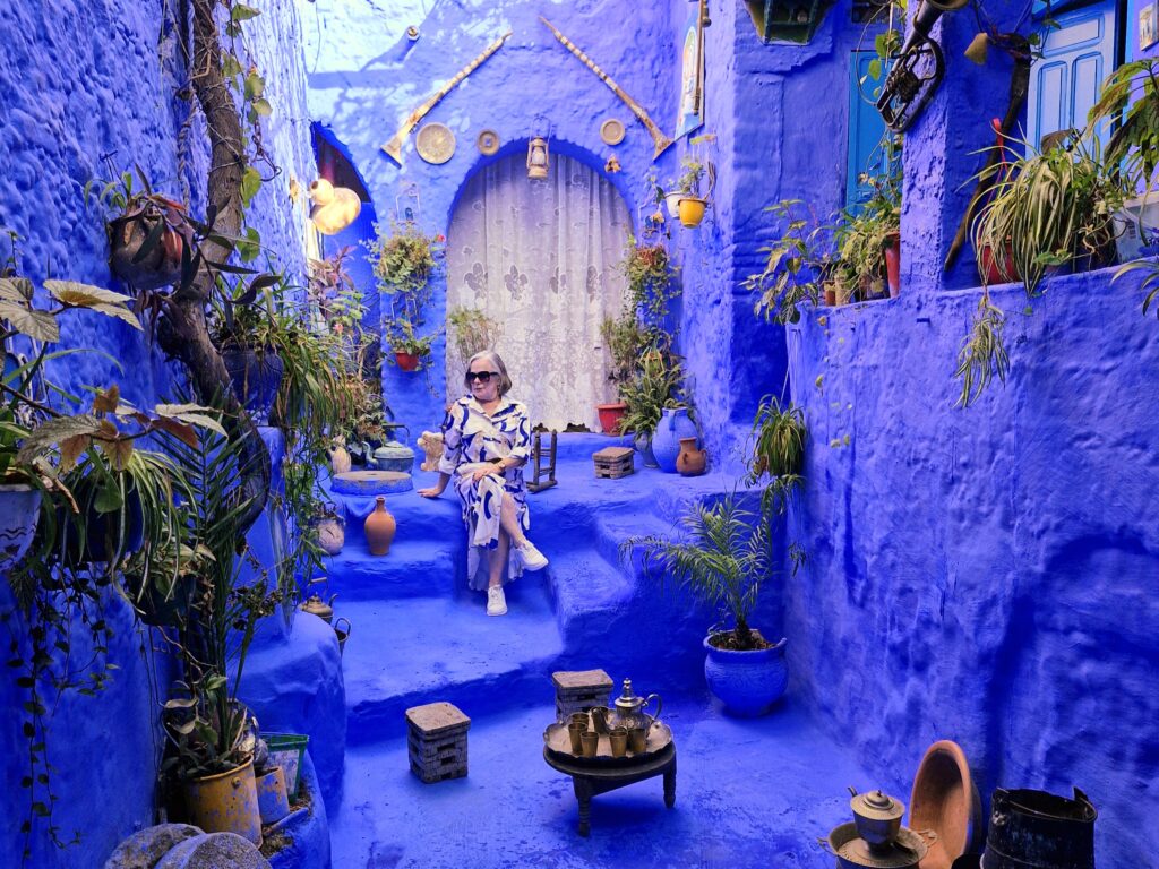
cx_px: 580
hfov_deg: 73.9
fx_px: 770
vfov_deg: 58.9
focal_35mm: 23
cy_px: 434
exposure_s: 1/182
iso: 80
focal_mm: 5.54
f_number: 1.8
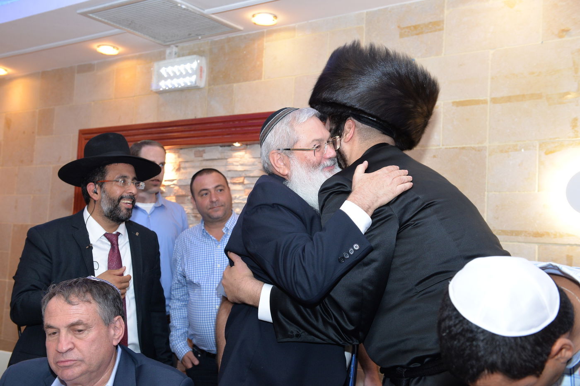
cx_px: 290
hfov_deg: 46.4
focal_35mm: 42
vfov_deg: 31.9
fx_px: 677
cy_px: 193
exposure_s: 1/160
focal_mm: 42
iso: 1250
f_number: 5
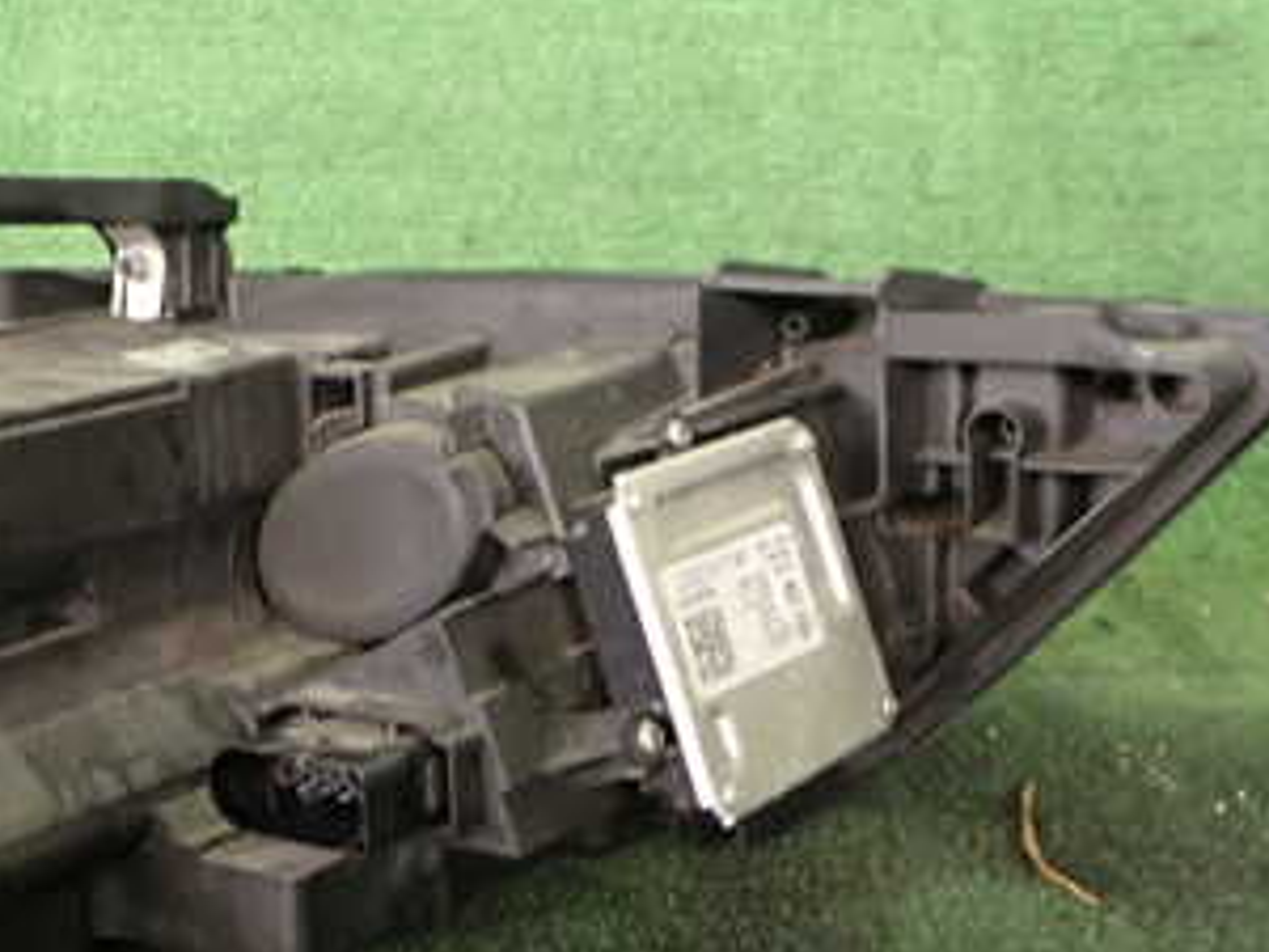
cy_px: 525
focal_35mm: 60
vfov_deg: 24.4
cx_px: 212
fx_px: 2200
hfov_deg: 31.2
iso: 320
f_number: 2.3
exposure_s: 1/30
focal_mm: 5.4
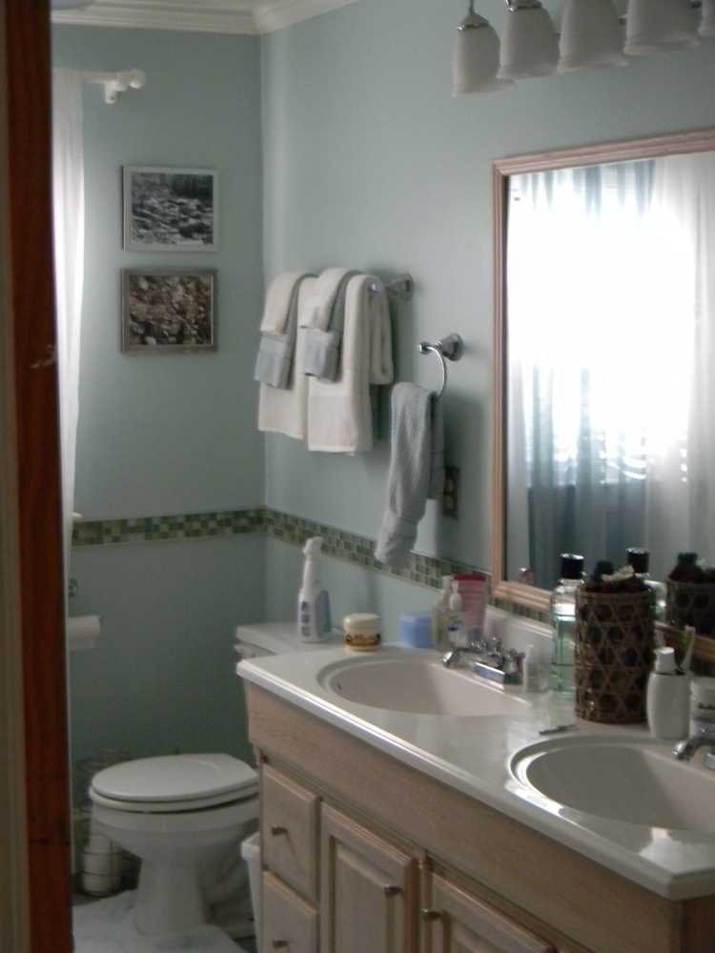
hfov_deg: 26.1
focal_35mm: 56
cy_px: 476
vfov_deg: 34.3
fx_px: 1542
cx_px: 358
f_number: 4.1
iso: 400
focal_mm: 10.1
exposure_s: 1/7.4
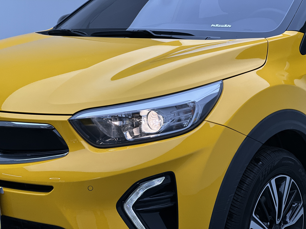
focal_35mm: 77
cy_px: 114
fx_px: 681
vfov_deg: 19.1
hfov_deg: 25.3
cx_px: 153
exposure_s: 1/114
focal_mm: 9
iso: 50
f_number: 2.8
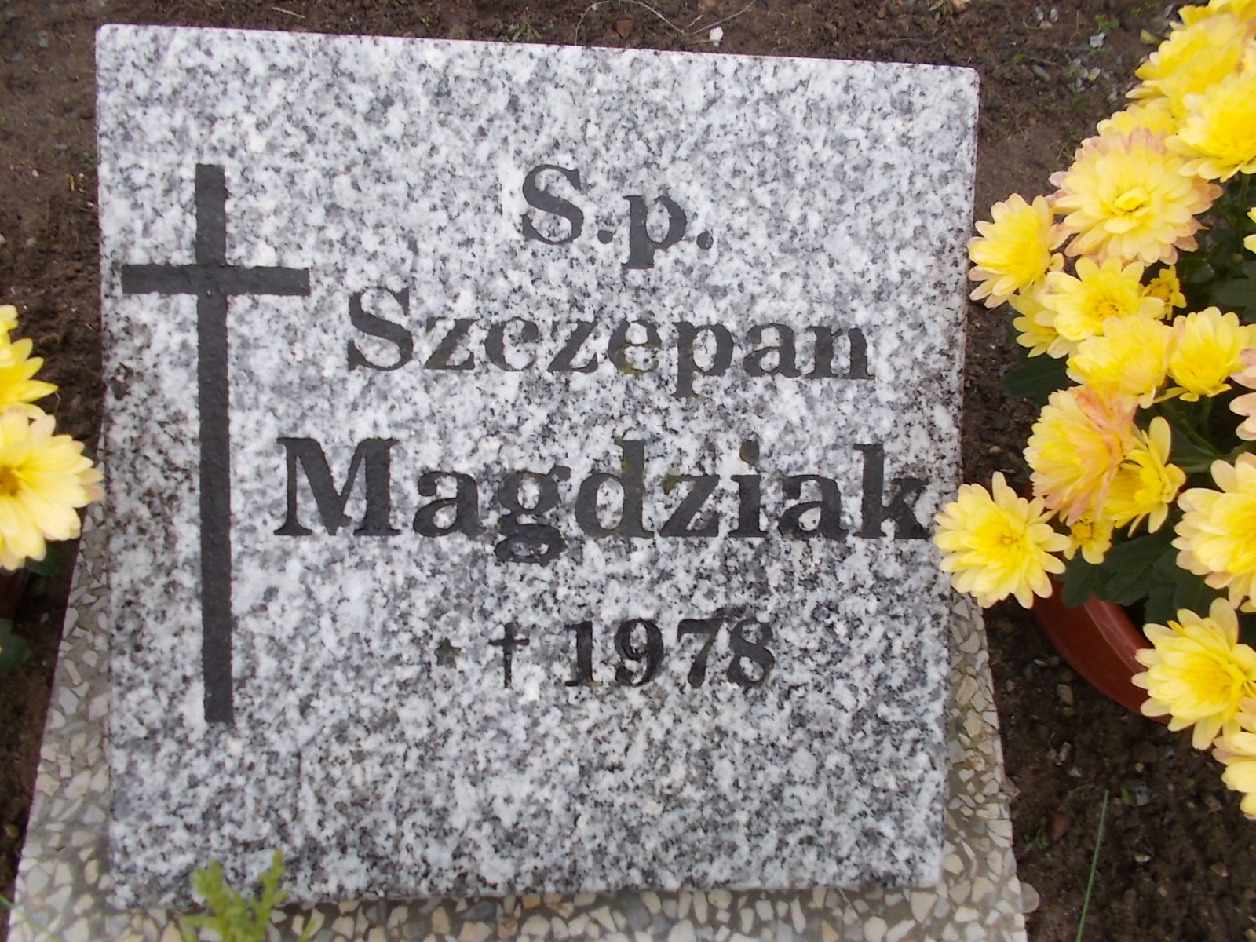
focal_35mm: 26
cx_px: 628
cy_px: 471
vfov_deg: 53.1
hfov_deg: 67.3
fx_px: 943
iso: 80
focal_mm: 4.6
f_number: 3.2
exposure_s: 1/60
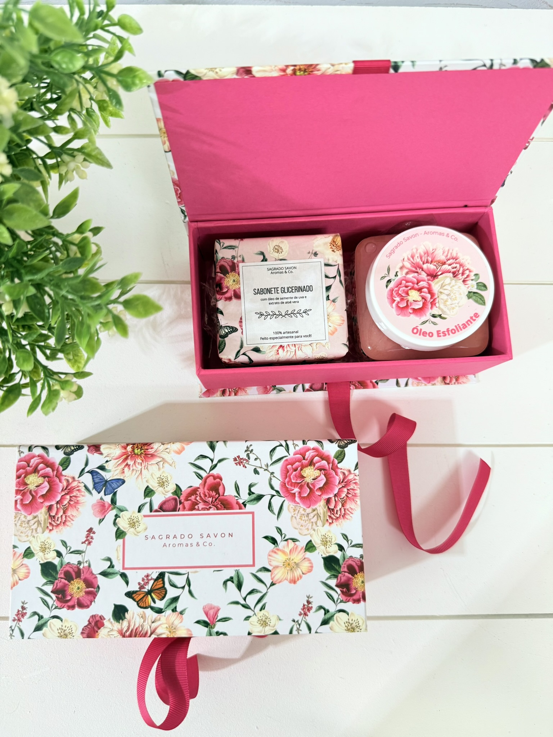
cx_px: 276
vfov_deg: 71.6
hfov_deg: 56.8
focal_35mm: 24
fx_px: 511
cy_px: 368
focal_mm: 6.76
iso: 160
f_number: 1.78
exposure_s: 1/60
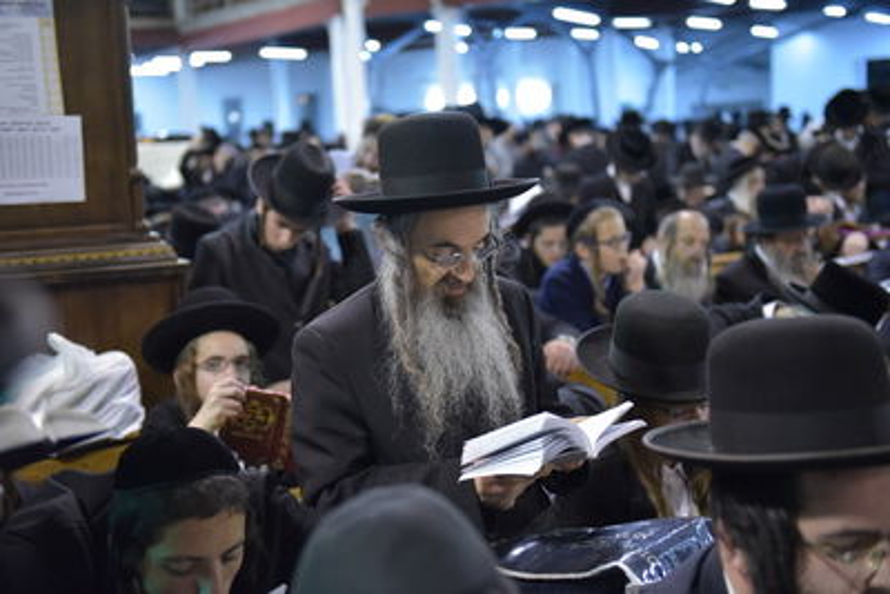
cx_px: 445
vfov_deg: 28.1
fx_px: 1187
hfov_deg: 41.1
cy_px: 297
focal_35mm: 48
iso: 4000
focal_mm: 48
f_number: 2.8
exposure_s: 1/125
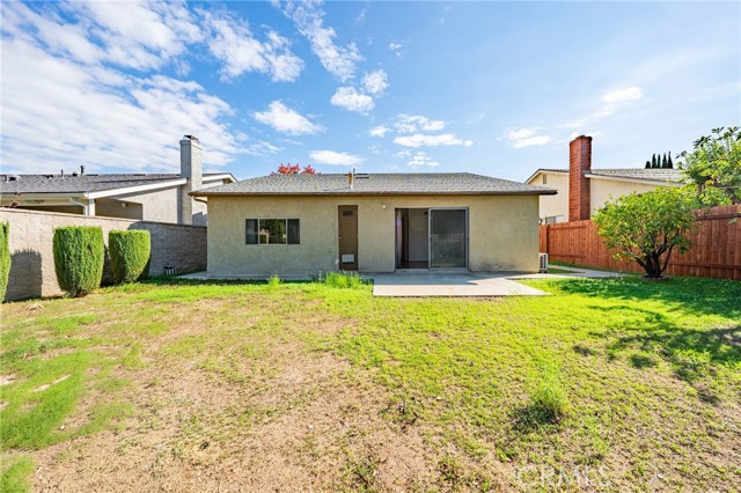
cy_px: 246
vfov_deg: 89.9
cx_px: 370
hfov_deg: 112.6
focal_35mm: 12
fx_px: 247
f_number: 8
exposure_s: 1/6000
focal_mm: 12
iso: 200
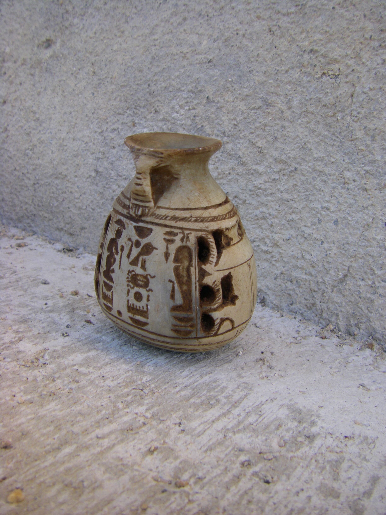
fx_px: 565
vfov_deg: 49.0
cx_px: 193
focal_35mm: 38
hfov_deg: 37.7
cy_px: 258
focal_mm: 6.3
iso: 125
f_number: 3.5
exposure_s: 1/50
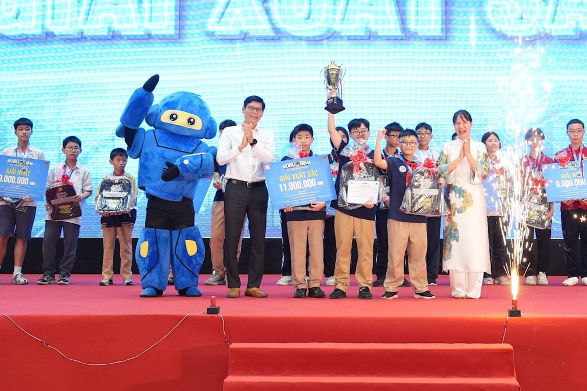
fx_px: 1239
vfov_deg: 17.7
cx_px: 332
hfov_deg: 26.6
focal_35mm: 76
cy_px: 59
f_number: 4.5
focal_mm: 40
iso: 800
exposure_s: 1/100
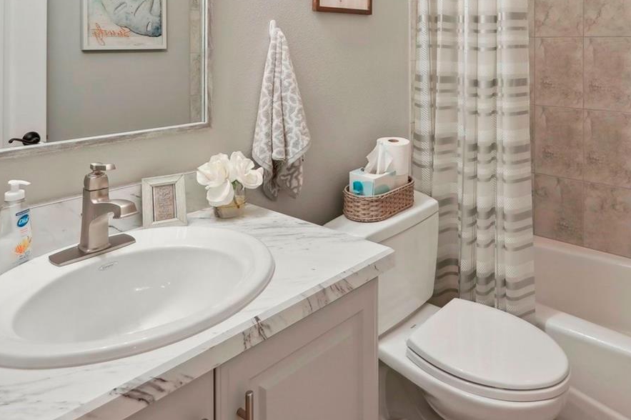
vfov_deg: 41.3
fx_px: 508
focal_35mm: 29
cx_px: 404
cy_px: 41
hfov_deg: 62.6
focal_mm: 16
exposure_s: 1/8
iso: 400
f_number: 8
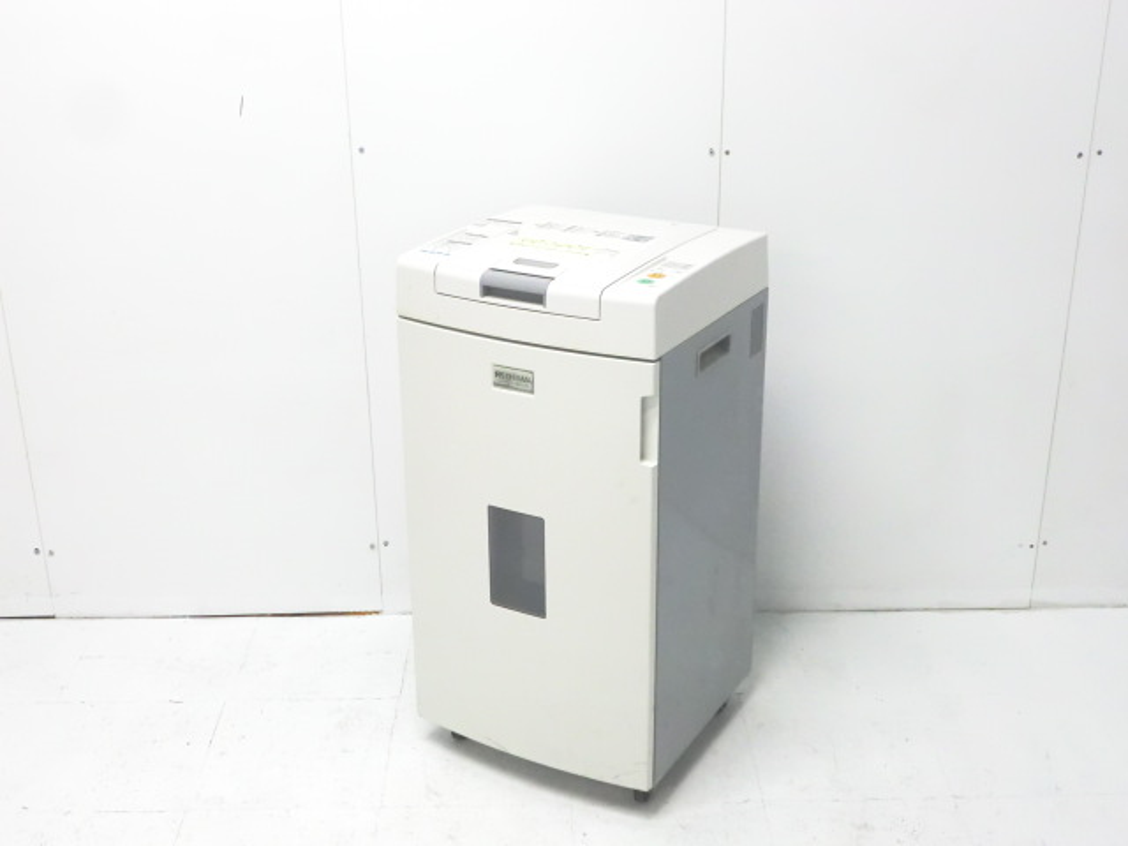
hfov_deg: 42.1
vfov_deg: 32.2
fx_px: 1466
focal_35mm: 45
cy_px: 423
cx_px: 564
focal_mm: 8.2
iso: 800
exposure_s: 1/40
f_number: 4.3
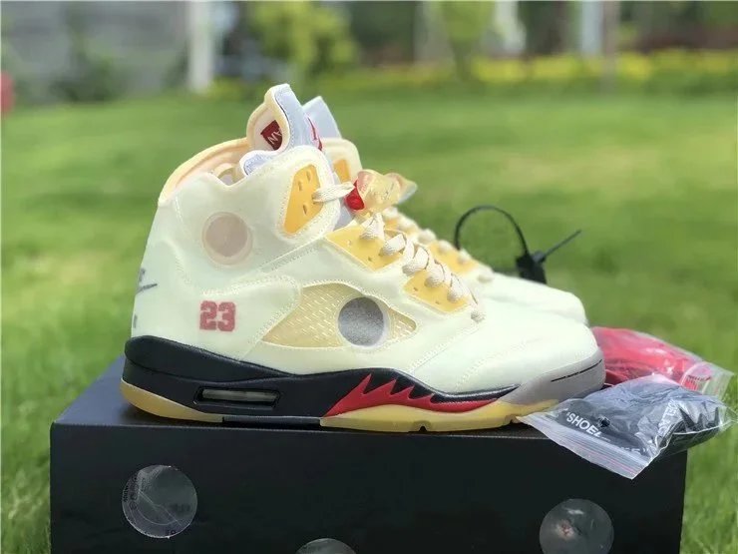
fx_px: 1109
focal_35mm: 52
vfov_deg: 28.0
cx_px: 369
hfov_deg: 36.8
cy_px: 277
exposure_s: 1/1200
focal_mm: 6
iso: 16
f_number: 2.4
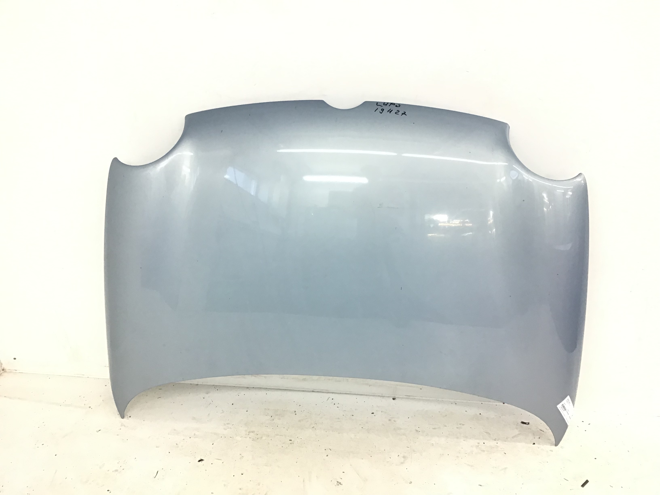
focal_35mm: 31
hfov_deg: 58.4
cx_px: 330
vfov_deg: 45.4
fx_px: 591
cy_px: 248
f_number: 2.4
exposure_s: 1/33
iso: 80
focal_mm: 3.3
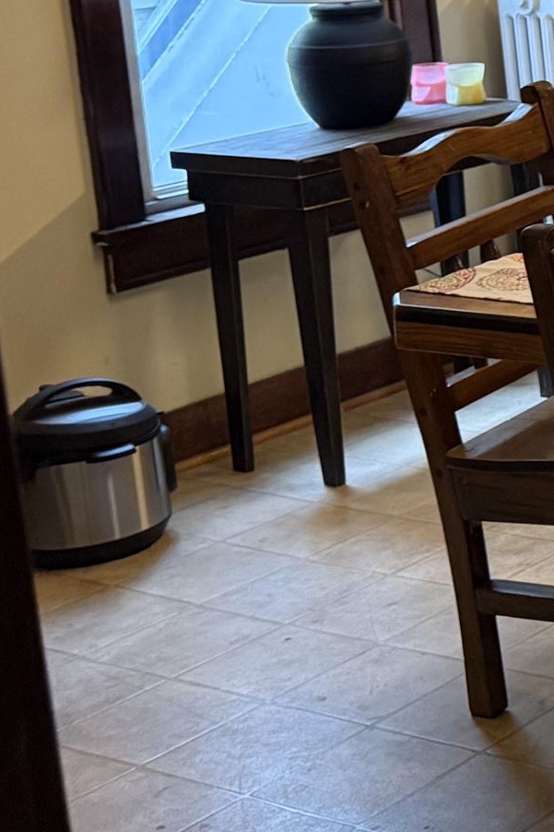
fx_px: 1963
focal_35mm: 85
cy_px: 117
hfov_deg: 13.5
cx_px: 1154
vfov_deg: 23.4
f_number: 1.78
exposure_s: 1/60
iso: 500
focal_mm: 6.76
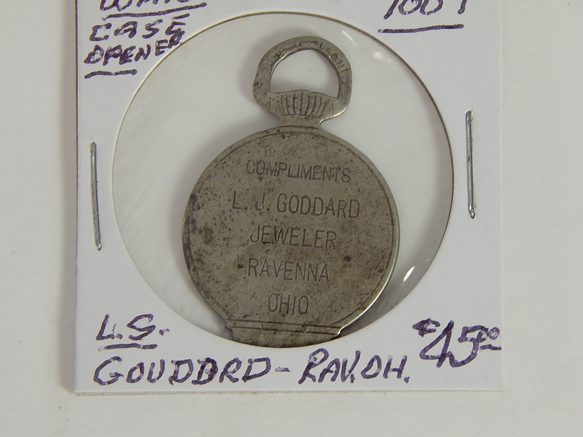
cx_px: 292
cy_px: 218
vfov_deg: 5.3
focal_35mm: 279
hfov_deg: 7.1
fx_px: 4699
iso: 140
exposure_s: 1/30
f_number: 5.7
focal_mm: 50.1
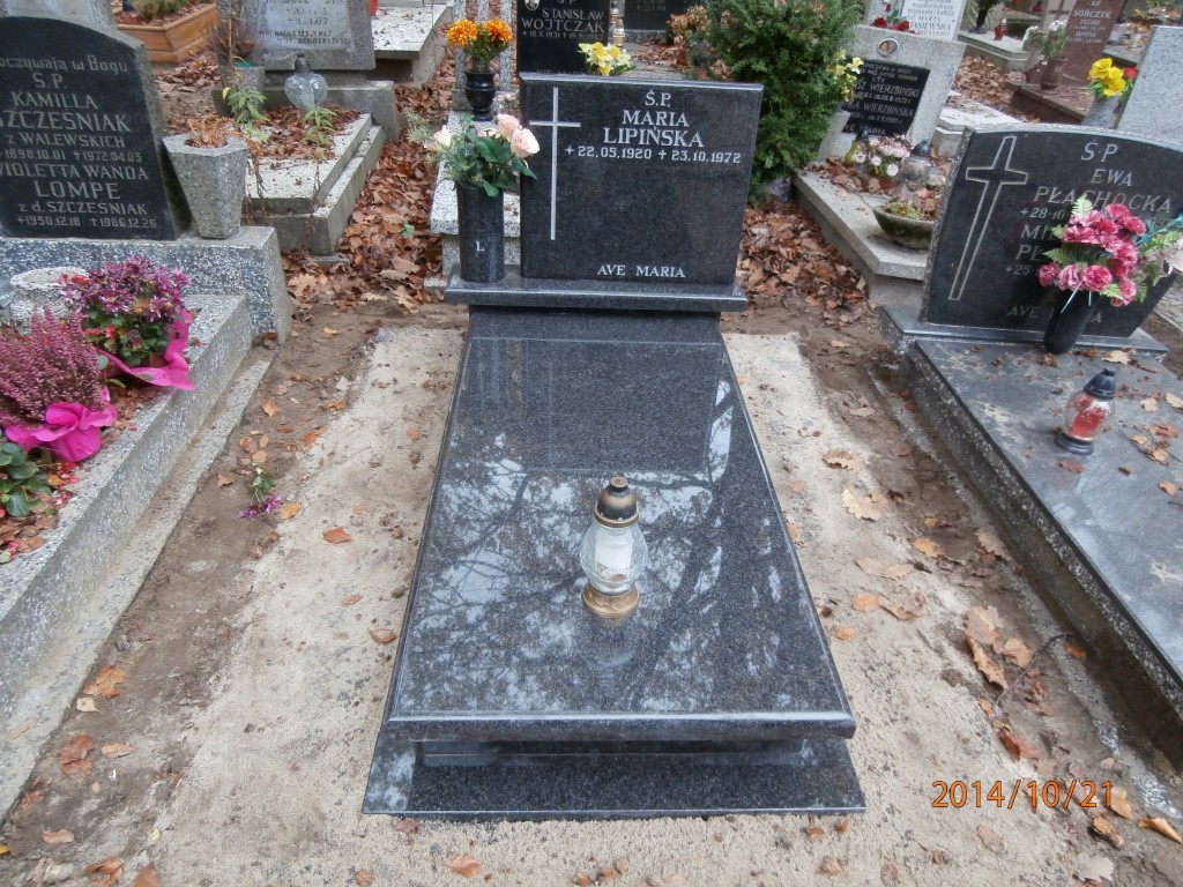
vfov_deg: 56.8
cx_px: 592
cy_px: 444
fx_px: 820
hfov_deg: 71.6
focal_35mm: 24
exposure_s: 1/40
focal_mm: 4.2
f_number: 3
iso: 100
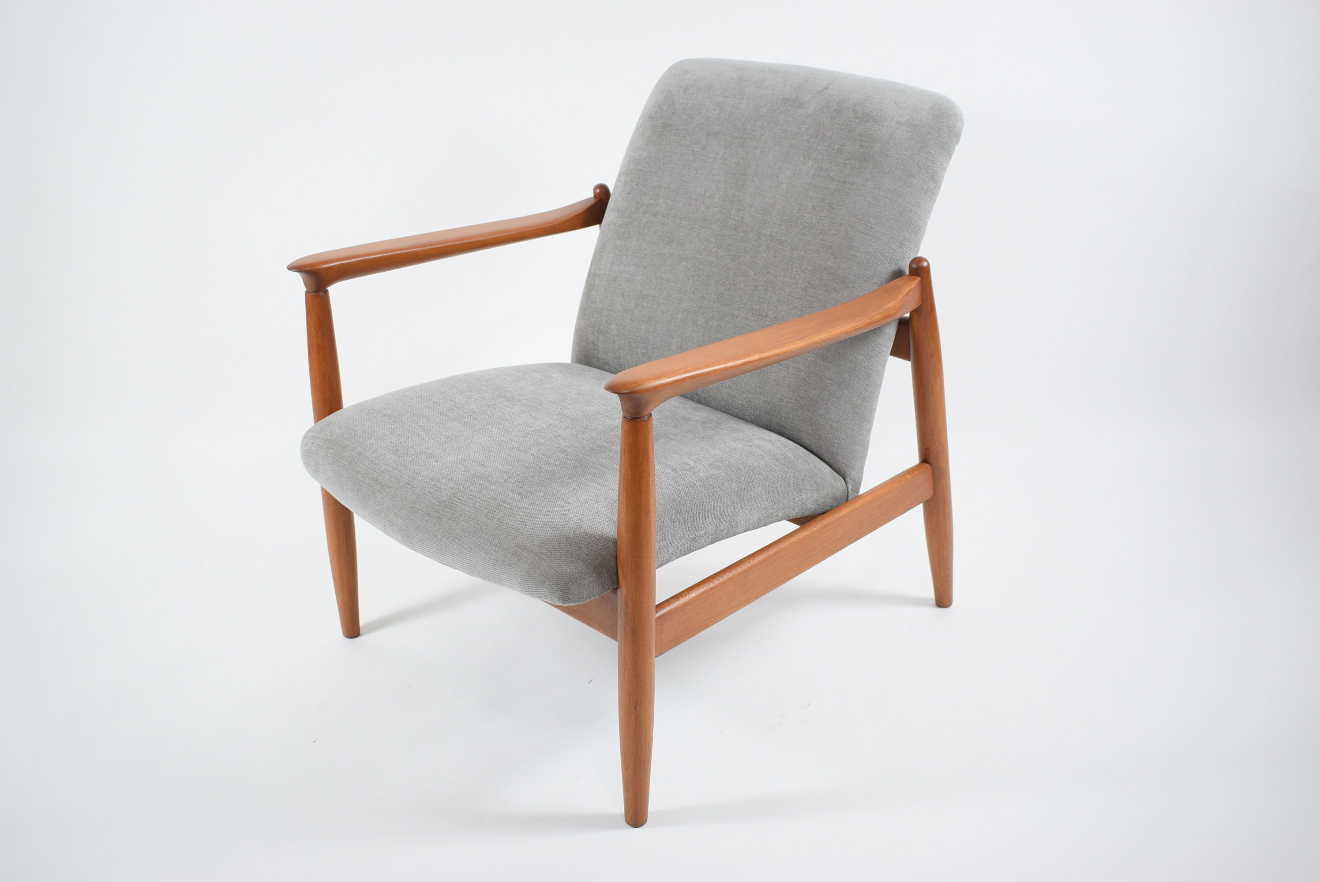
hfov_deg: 53.1
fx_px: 1321
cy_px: 441
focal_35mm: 36
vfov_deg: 36.9
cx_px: 660
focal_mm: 24
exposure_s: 1/13
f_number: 4
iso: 100
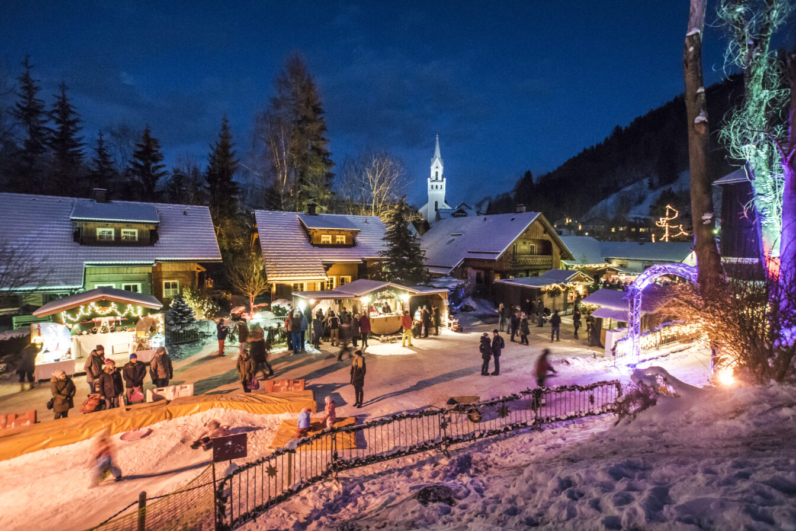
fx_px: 365
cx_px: 398
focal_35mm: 16
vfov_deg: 72.1
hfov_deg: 95.0
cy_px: 266
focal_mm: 11
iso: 3200
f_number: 4.5
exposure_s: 1/5
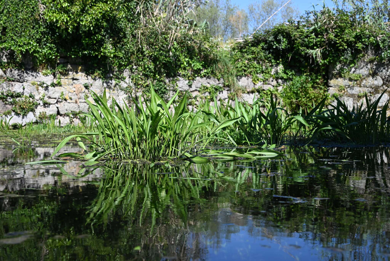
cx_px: 195
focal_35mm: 48
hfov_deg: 41.1
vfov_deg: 28.1
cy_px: 130
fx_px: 520
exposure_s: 1/400
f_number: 8
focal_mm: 48
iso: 200
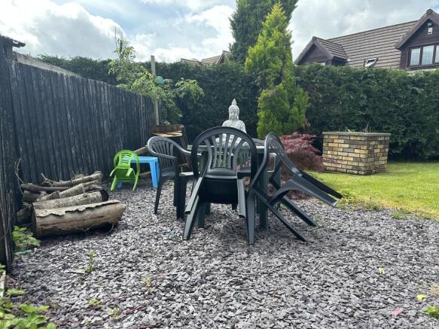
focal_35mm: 24
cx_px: 220
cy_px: 164
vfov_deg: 56.8
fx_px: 304
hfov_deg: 71.6
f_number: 1.78
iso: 80
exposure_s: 1/1227
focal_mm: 6.86
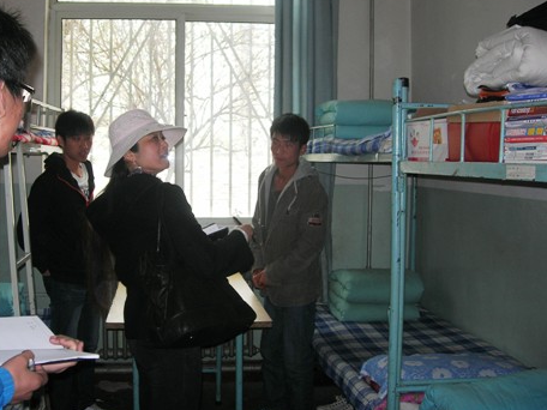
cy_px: 186
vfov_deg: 32.2
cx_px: 230
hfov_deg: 42.0
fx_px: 711
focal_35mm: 45
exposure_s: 1/30
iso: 64
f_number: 2.8
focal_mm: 7.8
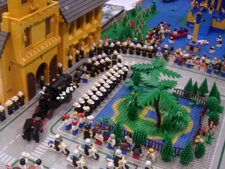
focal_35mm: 49
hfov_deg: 38.6
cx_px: 83
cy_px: 103
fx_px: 318
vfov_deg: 29.6
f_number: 2.8
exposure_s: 1/32
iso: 188
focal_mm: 7.8
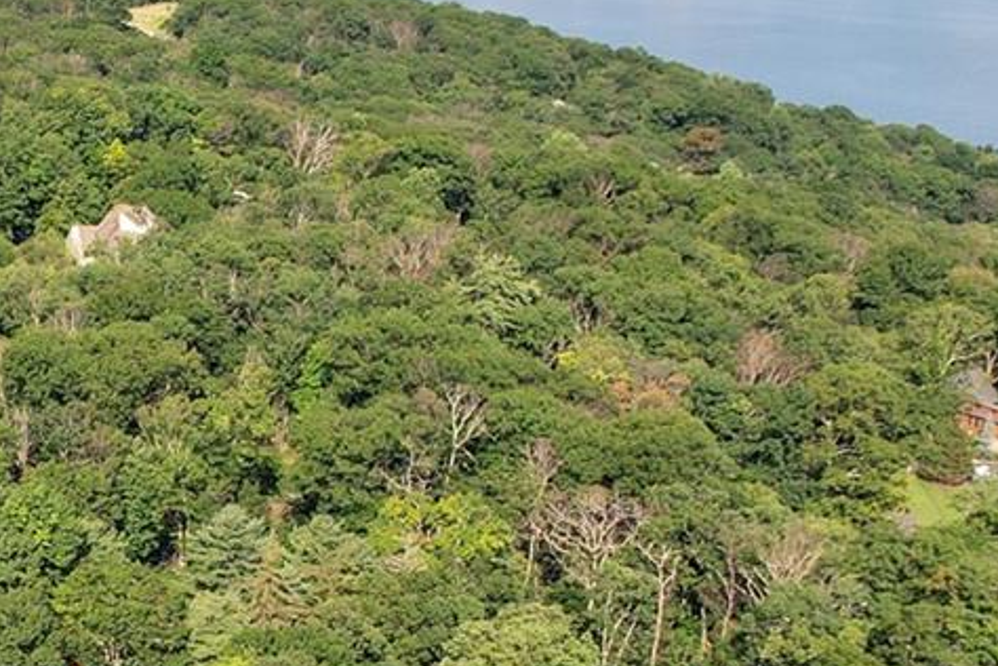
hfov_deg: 20.1
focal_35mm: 95
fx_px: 2633
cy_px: 751
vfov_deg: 14.1
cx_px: -206
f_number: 2.8
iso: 110
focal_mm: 8.38
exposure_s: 1/125
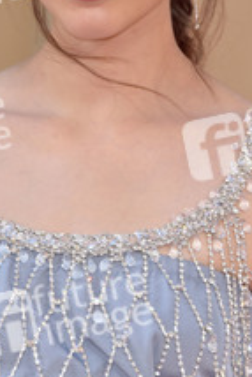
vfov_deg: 5.2
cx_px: 114
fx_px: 4120
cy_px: 51
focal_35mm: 393
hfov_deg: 3.5
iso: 400
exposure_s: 1/250
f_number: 7.1
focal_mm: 210
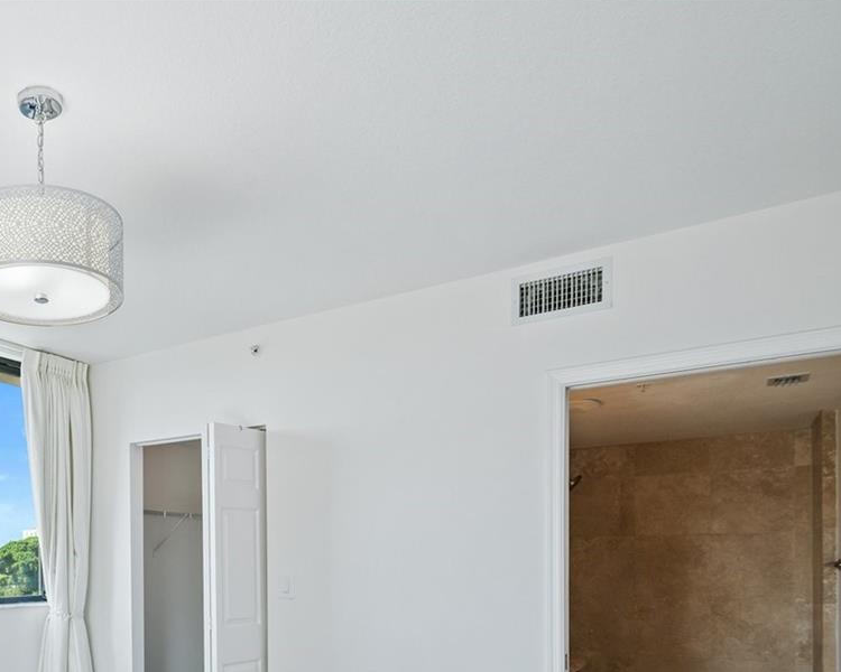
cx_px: 117
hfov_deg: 55.6
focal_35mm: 28
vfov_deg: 47.1
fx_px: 697
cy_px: 589
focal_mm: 14
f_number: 8
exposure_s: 1/20
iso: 200
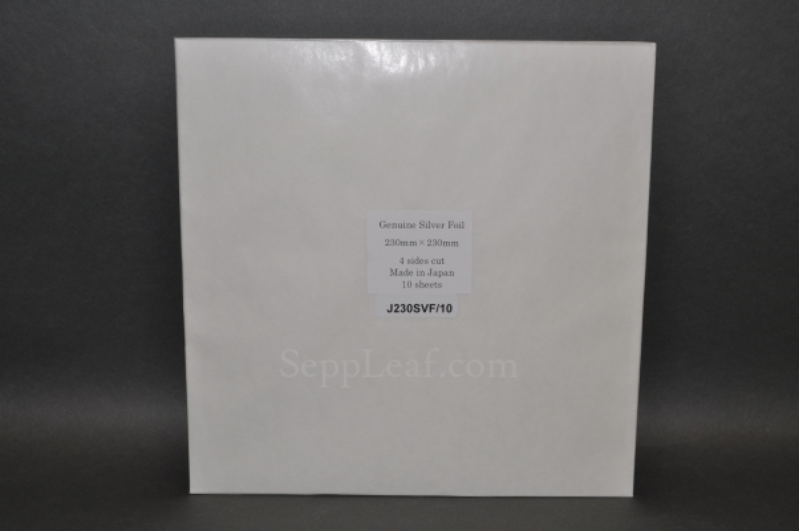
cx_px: 400
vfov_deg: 28.0
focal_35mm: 48
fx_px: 1064
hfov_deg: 41.2
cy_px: 266
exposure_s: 1/125
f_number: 9
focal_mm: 32
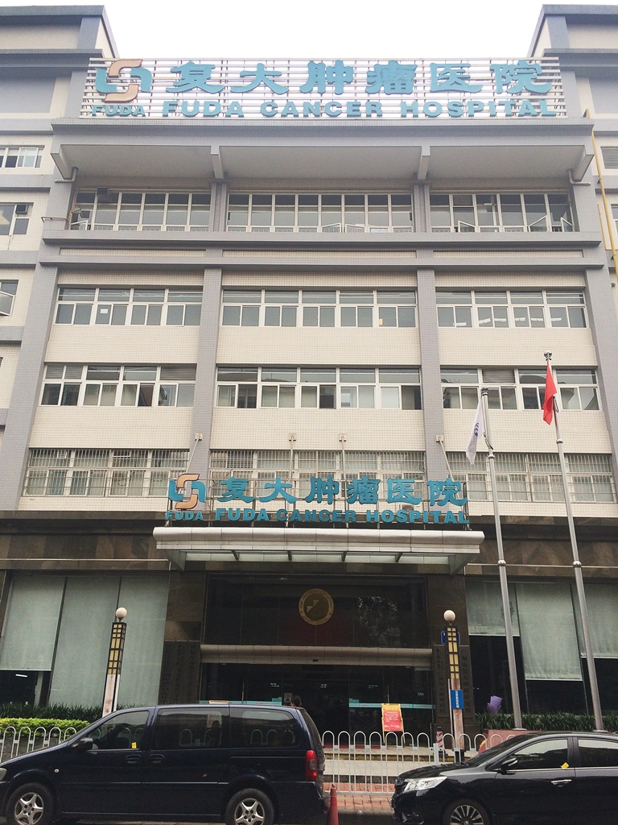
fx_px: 690
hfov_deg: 48.2
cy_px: 412
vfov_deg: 61.7
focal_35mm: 29
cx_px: 309
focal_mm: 4.15
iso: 32
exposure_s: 1/410
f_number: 2.2
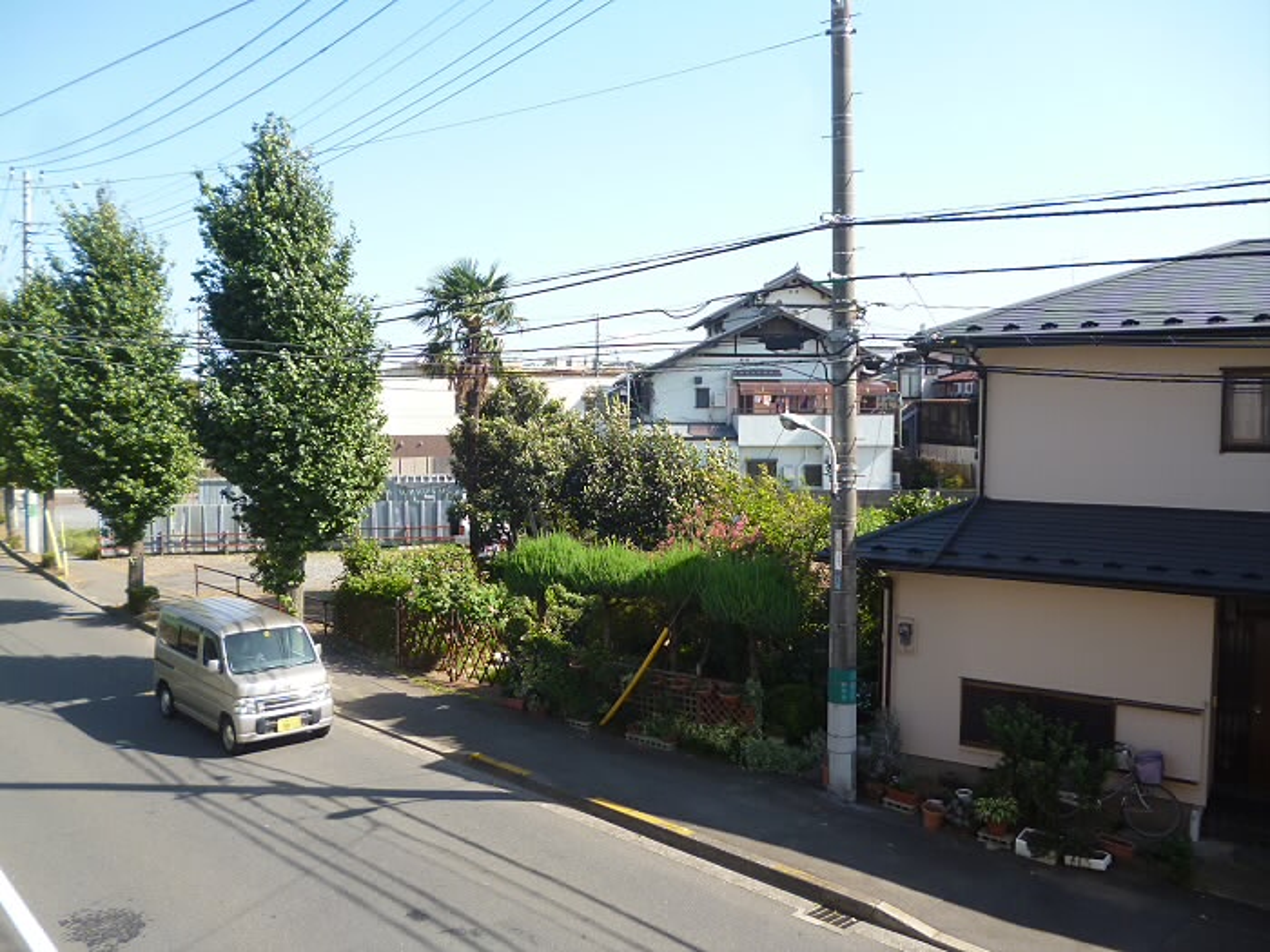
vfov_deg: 49.7
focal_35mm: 28
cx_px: 635
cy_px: 476
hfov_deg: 63.4
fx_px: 1027
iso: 100
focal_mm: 5
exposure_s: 1/400
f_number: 3.1
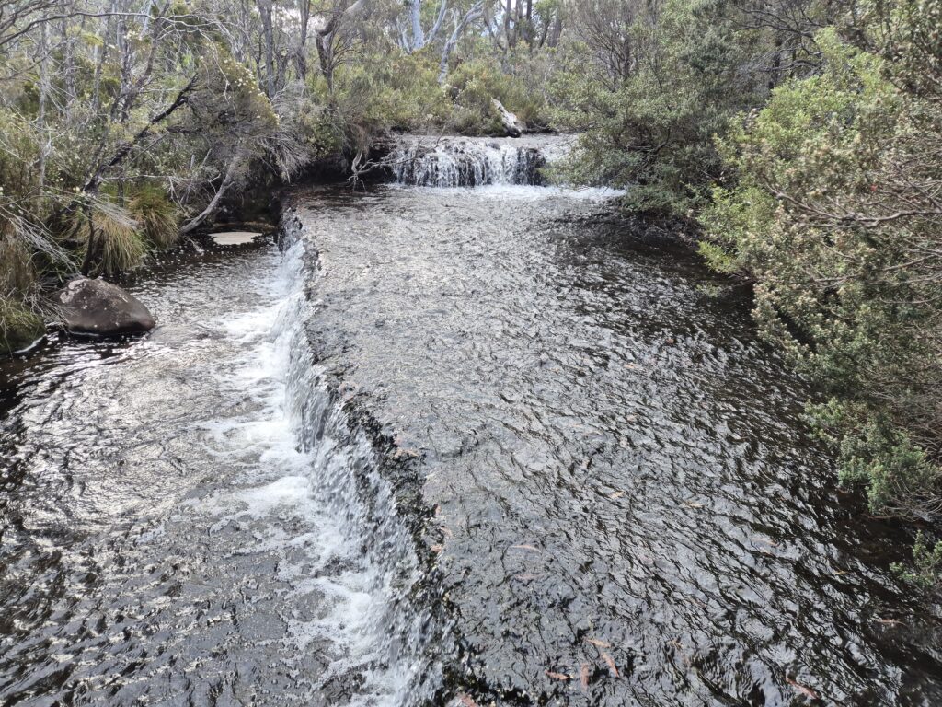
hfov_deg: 73.9
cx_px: 471
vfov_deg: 58.9
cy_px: 354
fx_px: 626
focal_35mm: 23
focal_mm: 5.4
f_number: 1.8
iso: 50
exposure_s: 1/180
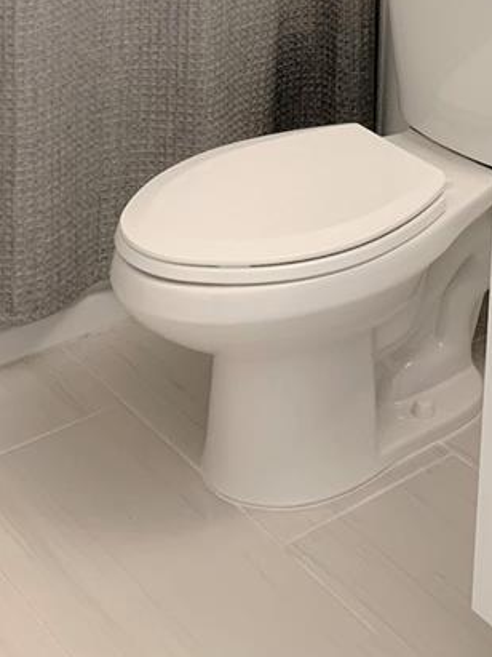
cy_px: -261
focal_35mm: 76
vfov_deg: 22.2
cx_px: 436
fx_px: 1441
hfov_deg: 19.1
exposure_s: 1/60
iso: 160
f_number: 1.8
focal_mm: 4.25
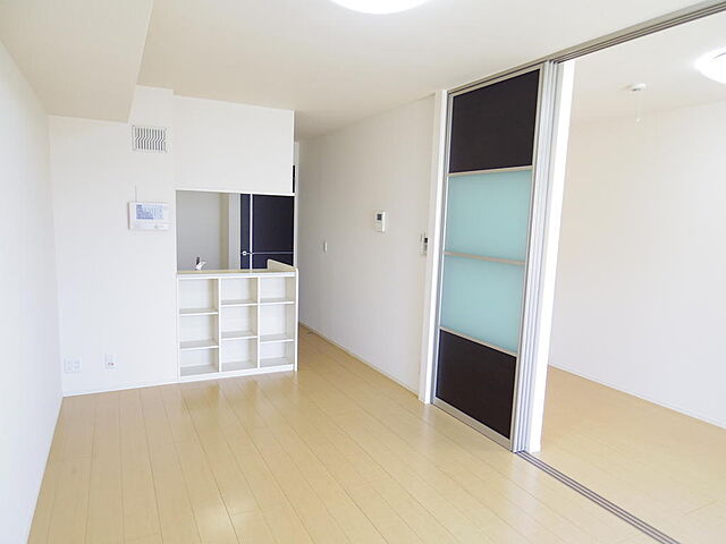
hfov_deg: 73.9
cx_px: 363
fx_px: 482
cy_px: 272
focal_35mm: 23
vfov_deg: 58.9
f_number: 2.8
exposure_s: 1/40
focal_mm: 5
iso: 400
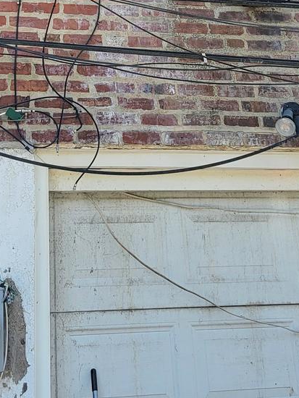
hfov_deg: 21.8
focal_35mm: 67
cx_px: 88
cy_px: -100
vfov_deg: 25.5
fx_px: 771
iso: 16
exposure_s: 1/175
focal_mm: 6.7
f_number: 1.8
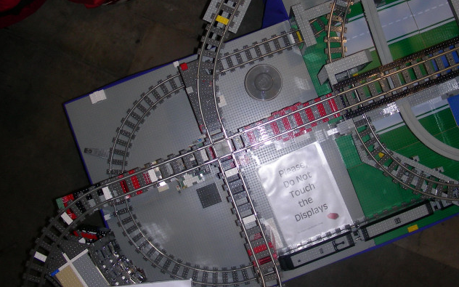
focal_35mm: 51
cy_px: 76
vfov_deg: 25.1
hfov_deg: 39.5
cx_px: 260
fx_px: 638
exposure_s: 1/60.1
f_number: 3.5
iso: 50
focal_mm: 6.3
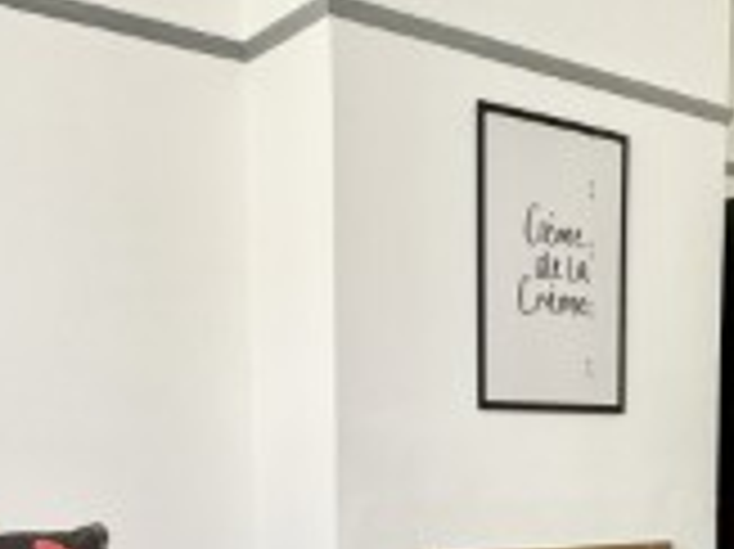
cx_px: 378
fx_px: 1165
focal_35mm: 55
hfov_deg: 35.0
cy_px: 634
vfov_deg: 24.4
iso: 40
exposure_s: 1/119
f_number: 2.2
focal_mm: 2.22
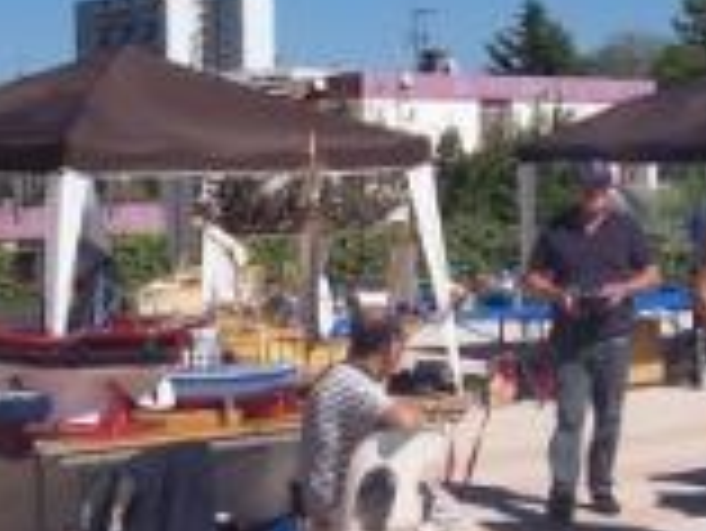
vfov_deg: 15.3
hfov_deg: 20.2
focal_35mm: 97
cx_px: 346
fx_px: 1980
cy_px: 297
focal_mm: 5.6
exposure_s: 1/750
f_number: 5.6
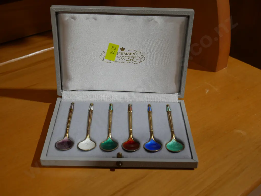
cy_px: 98
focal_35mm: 50
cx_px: 130
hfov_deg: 38.2
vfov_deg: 29.1
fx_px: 377
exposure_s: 1/60
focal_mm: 25
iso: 400
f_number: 5.3
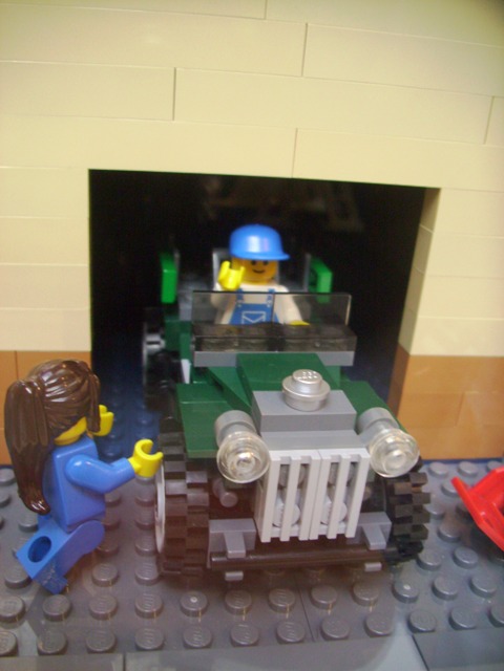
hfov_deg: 44.2
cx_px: 252
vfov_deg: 56.8
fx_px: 621
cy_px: 336
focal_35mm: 32
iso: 160
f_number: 2.9
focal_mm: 5.7
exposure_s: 1/8
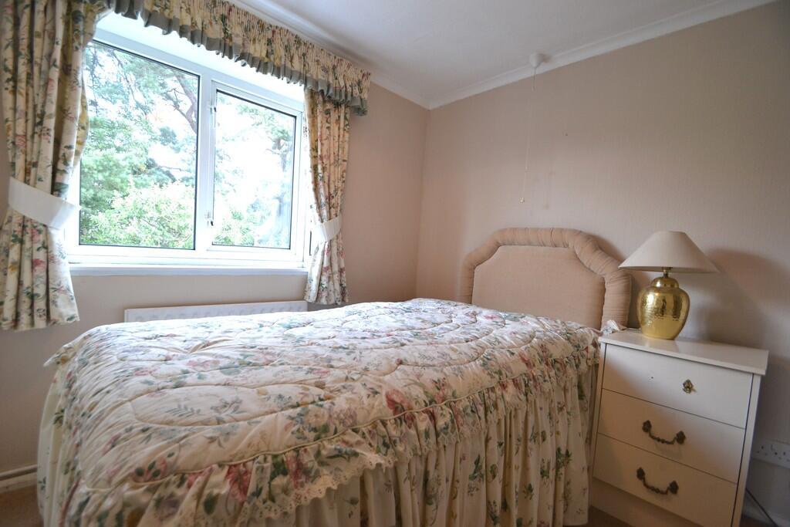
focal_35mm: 15
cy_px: 264
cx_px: 395
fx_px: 329
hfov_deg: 100.4
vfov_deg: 77.3
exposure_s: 1/80
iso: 400
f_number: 4.5
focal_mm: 10
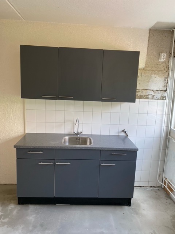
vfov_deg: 67.3
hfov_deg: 53.1
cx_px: 88
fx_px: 175
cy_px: 117
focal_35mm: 26
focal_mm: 4.25
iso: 80
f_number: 1.8
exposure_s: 1/121
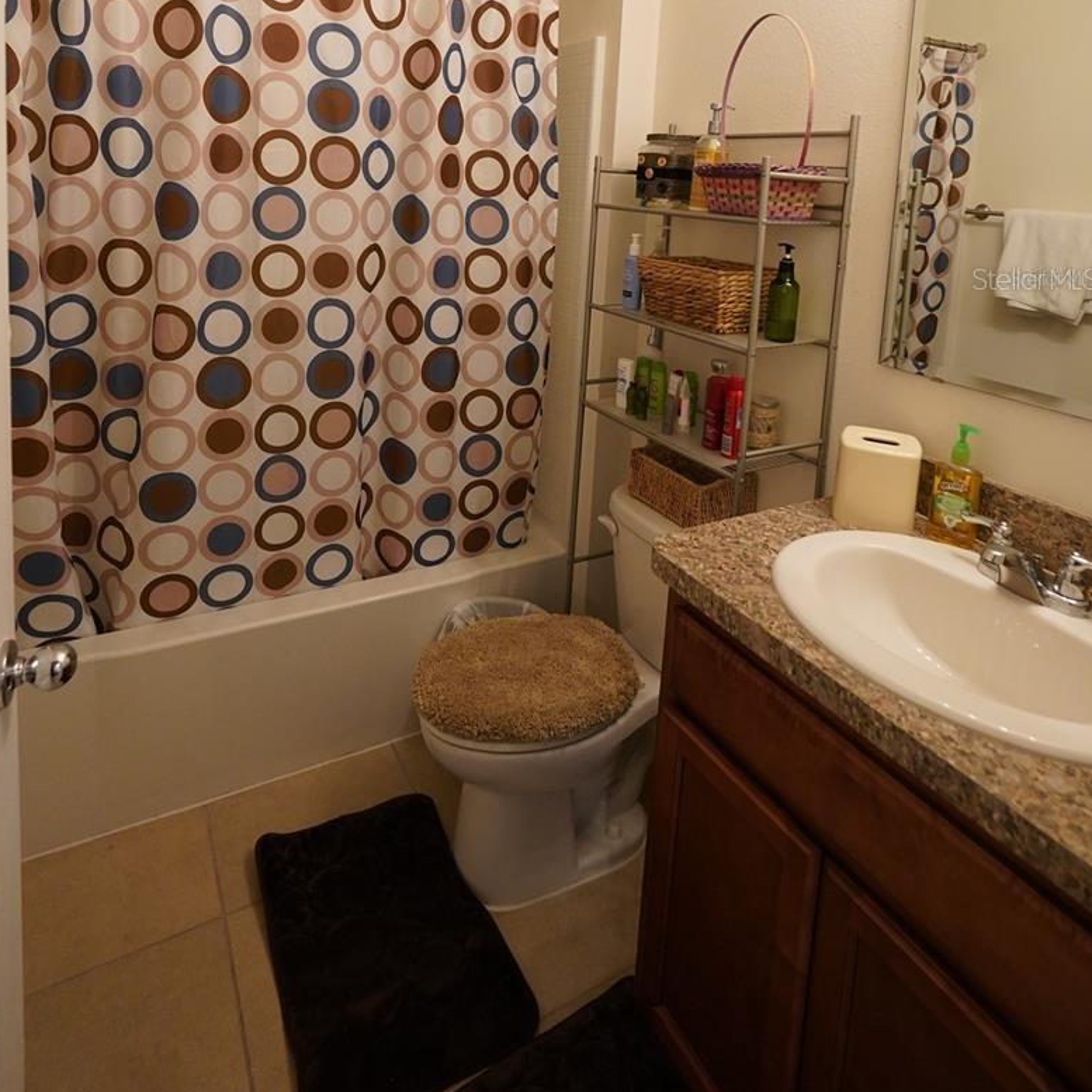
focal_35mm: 21
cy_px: 278
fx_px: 749
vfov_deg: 67.7
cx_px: 543
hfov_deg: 72.1
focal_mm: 11
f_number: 2.5
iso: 1600
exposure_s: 1/160
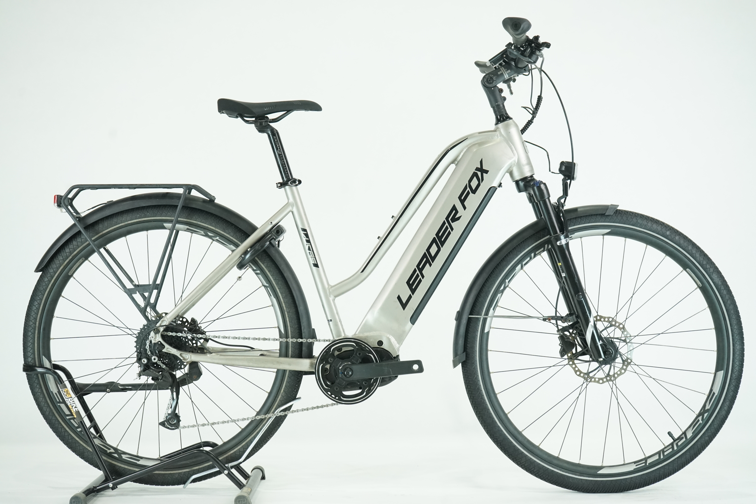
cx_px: 378
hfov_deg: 35.6
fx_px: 1176
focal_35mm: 56
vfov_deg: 24.2
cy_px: 252
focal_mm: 56
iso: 2500
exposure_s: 1/200
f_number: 6.3
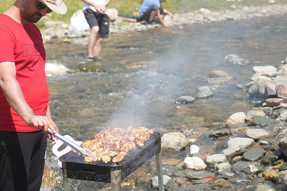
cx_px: 96
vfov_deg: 13.1
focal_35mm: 104
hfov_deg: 19.6
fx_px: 829
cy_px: 80
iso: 100
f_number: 4
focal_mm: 70
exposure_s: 1/640
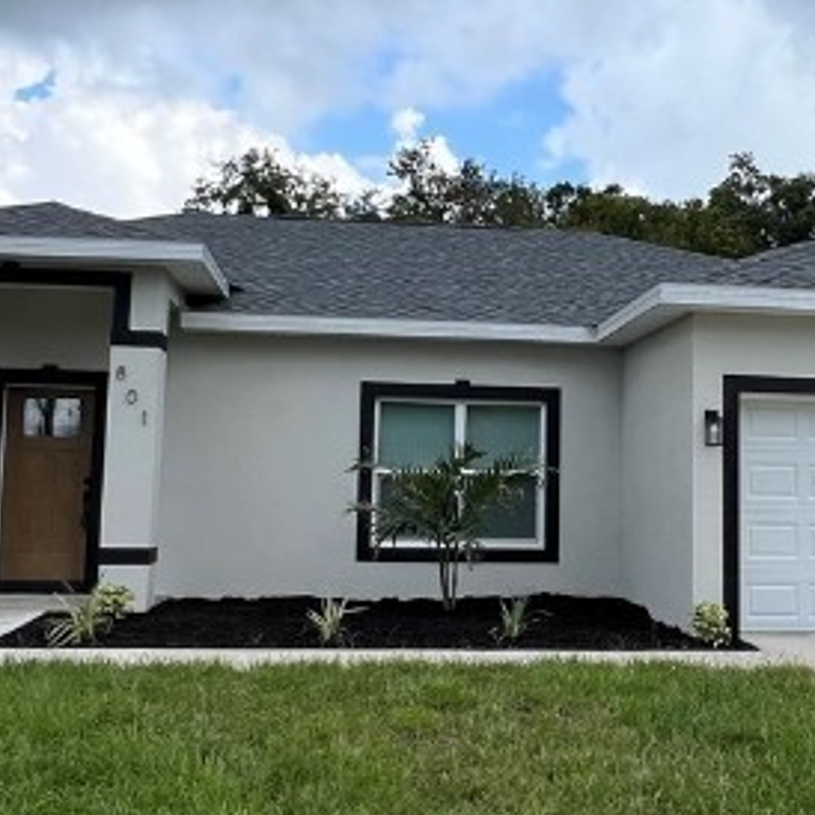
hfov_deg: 38.7
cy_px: 366
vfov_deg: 39.1
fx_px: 1145
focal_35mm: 43
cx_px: 547
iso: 32
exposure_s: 1/1357
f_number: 1.8
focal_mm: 1.57
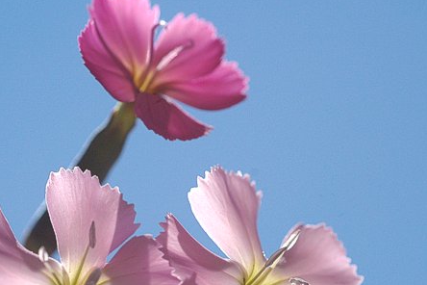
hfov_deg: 12.7
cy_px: 220
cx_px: 230
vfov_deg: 8.5
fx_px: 1921
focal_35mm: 162
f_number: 8
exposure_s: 1/1600
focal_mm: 60
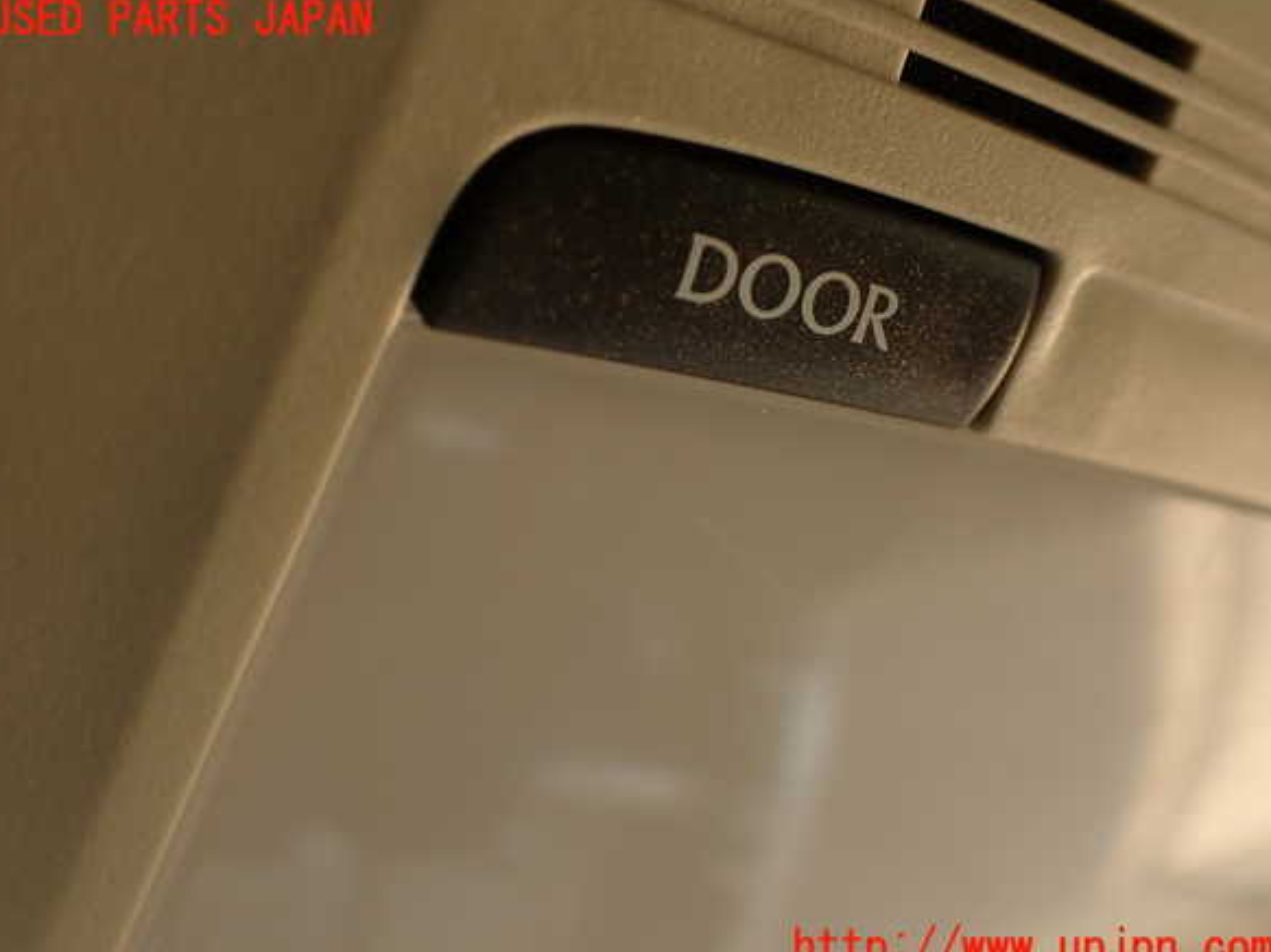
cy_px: 485
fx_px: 1211
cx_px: 631
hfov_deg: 55.4
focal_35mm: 33
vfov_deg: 42.9
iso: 125
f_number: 2.4
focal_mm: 5.79
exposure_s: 1/60
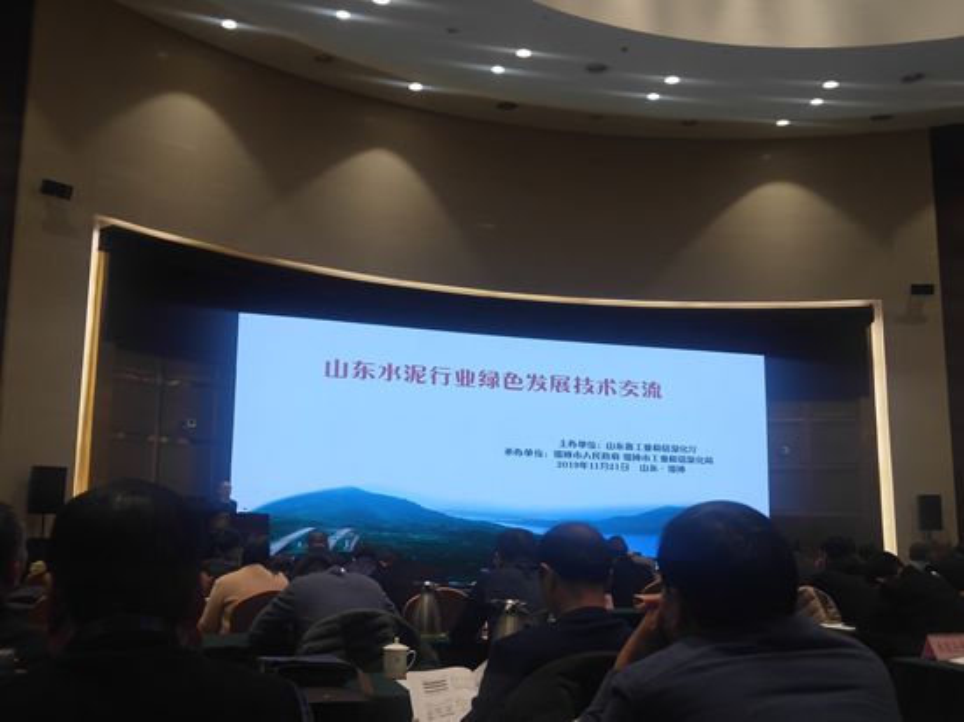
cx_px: 482
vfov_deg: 34.3
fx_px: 1169
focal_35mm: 42
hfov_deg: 44.8
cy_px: 361
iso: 152
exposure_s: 1/100
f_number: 1.8
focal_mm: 3.95
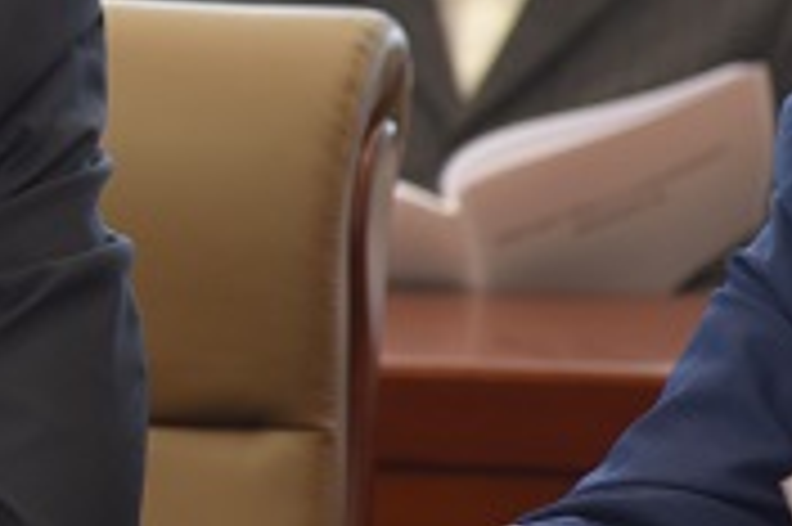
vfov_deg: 3.2
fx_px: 9341
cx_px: -576
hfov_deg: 4.8
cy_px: 2
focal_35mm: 425
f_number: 4.5
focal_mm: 110
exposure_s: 1/80
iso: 400
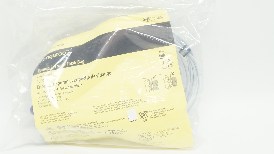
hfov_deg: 28.9
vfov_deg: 16.5
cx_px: 107
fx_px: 530
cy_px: 60
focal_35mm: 73
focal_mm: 27
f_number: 9
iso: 400
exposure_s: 1/25
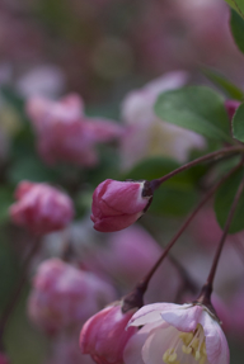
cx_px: 241
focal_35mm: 178
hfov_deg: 7.7
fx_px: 1805
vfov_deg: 11.5
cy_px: 59
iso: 100
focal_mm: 50
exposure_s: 1/500
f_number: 4
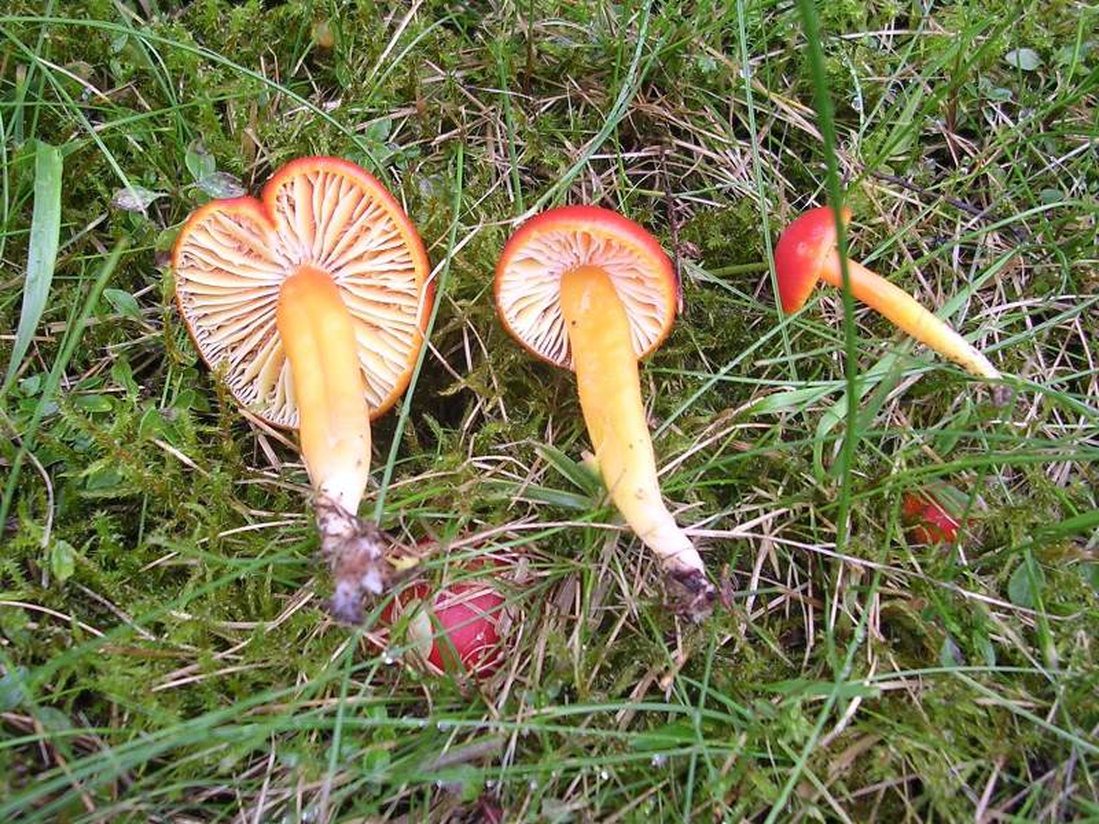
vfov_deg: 37.7
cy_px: 412
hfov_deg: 49.0
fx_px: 1206
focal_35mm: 38
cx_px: 550
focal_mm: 5.8
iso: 100
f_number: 2.8
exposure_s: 1/70.8
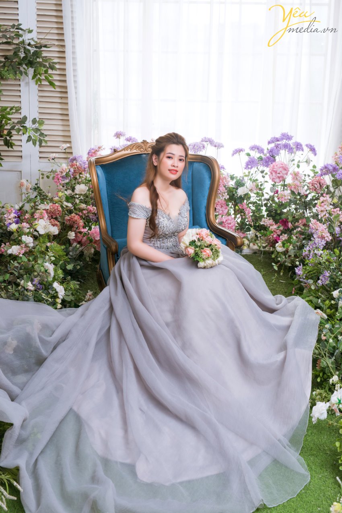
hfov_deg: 27.0
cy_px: 256
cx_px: 171
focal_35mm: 50
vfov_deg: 39.6
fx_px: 712
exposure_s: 1/90
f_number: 8
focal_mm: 50
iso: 800
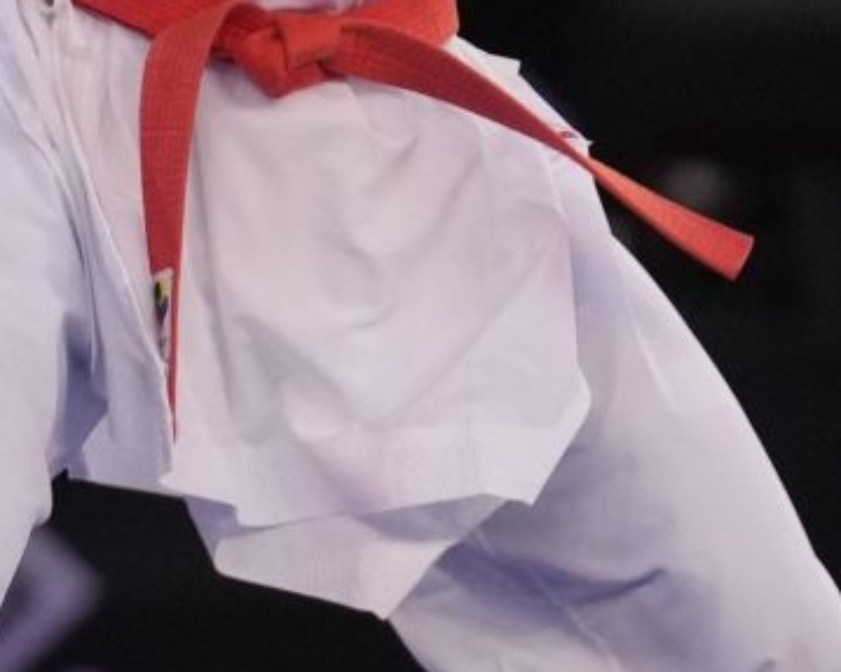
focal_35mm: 1355
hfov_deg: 1.4
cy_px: -311
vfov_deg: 1.1
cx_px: -433
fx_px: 33717
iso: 1600
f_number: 2.8
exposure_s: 1/1000
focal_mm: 192
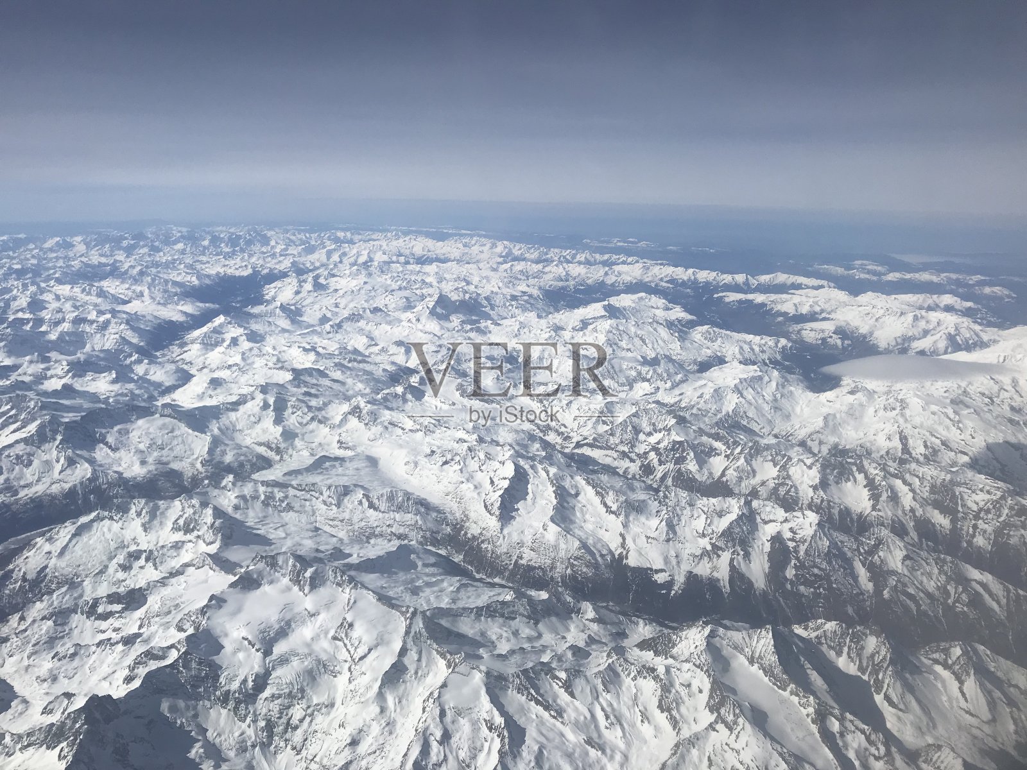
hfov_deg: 63.4
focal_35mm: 28
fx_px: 831
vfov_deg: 49.7
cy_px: 385
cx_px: 514
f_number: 1.8
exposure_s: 1/8000
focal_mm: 3.99
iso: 25
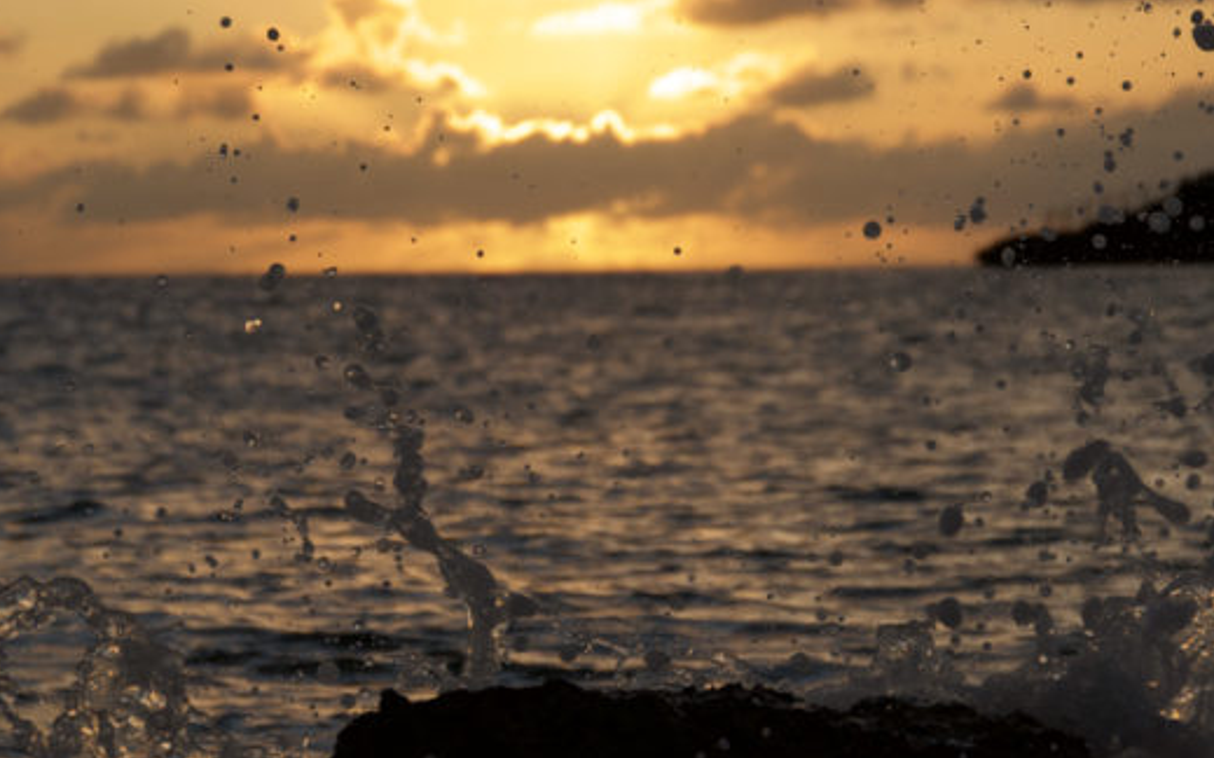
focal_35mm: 187
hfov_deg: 11.2
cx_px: 655
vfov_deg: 7.0
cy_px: 216
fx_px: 6185
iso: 250
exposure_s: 1/1250
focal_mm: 62
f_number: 5
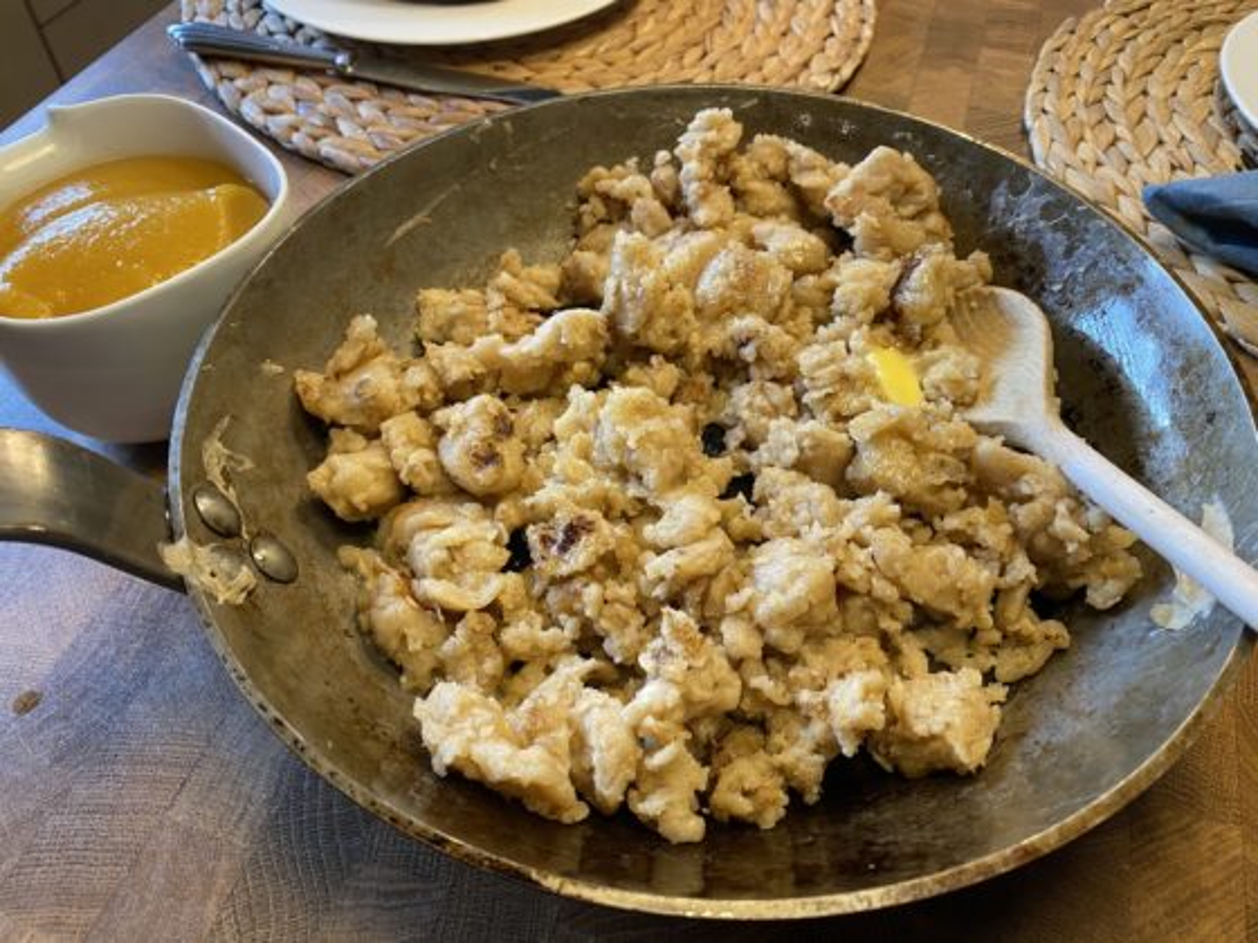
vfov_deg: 53.1
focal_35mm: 26
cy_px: 472
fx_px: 945
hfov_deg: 67.3
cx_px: 629
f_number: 1.8
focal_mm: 4.25
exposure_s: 1/50
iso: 80
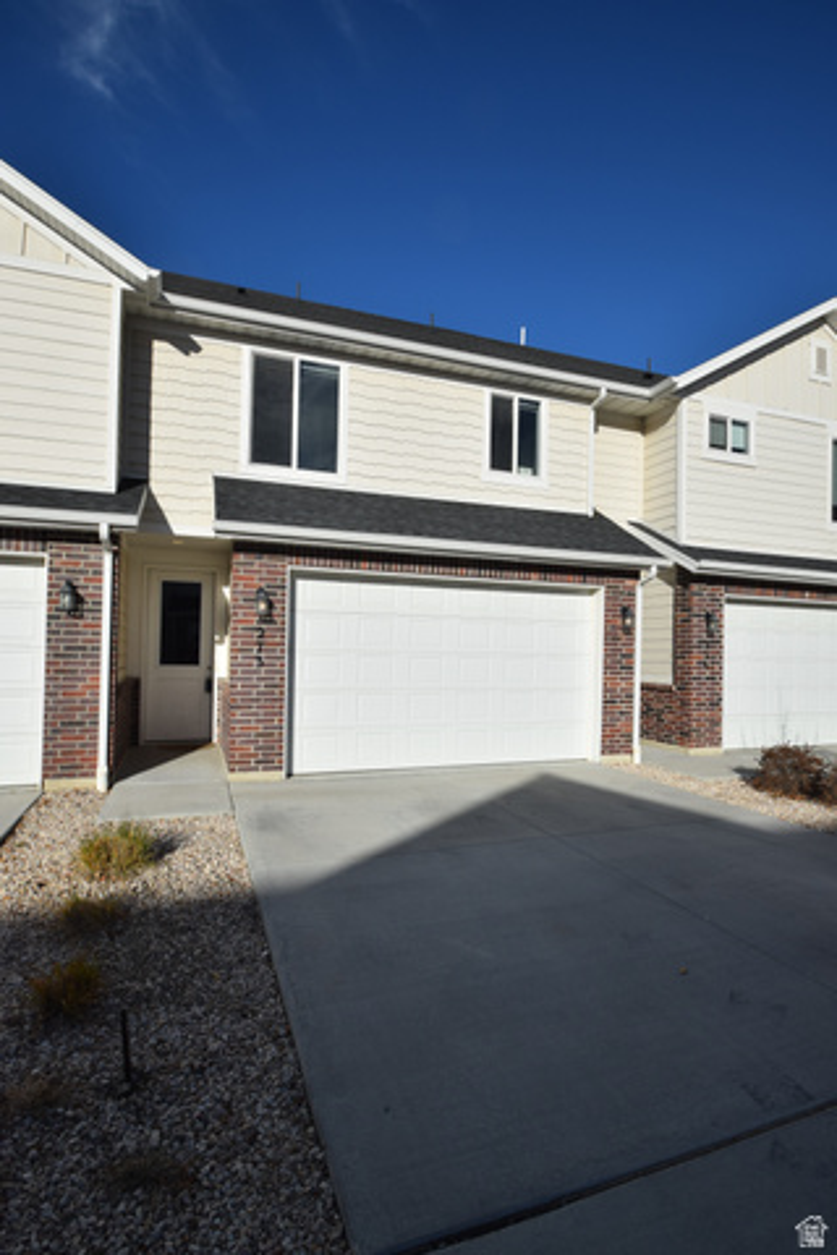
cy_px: 628
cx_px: 418
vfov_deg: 90.0
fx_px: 628
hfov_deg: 67.4
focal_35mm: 18
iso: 200
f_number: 11
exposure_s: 1/500
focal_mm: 12
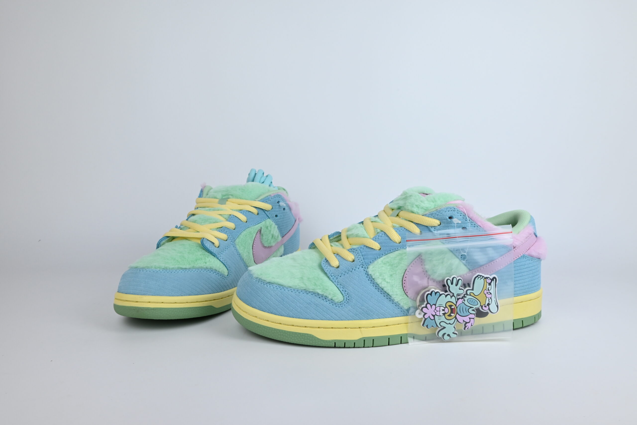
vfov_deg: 45.0
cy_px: 212
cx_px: 318
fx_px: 513
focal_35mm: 29
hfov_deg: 63.6
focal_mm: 29
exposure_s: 1/125
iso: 500
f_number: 18
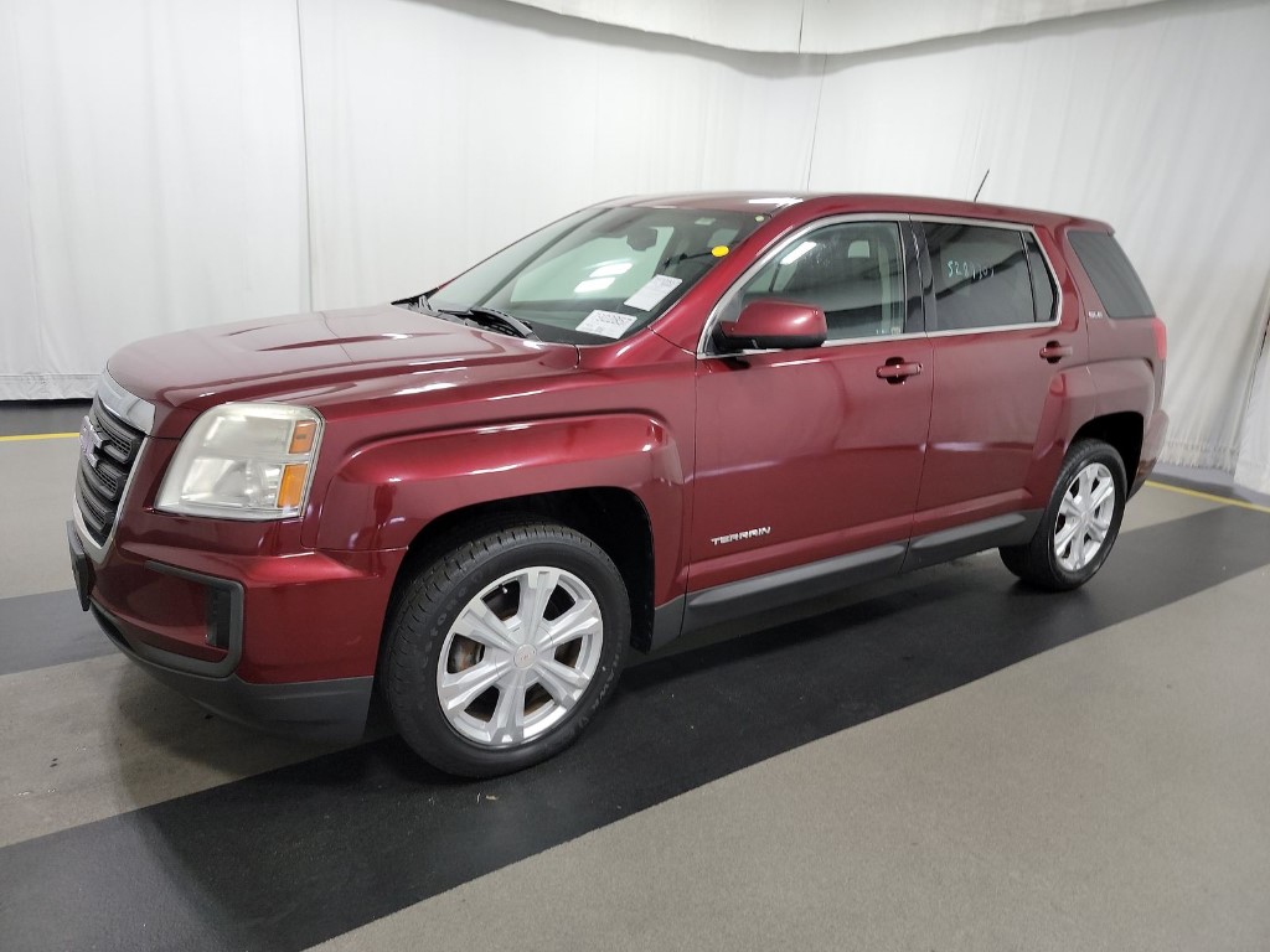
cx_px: 635
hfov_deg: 71.6
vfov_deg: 56.8
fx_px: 881
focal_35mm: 24
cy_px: 476
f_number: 1.8
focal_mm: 6.7
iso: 418
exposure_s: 1/59
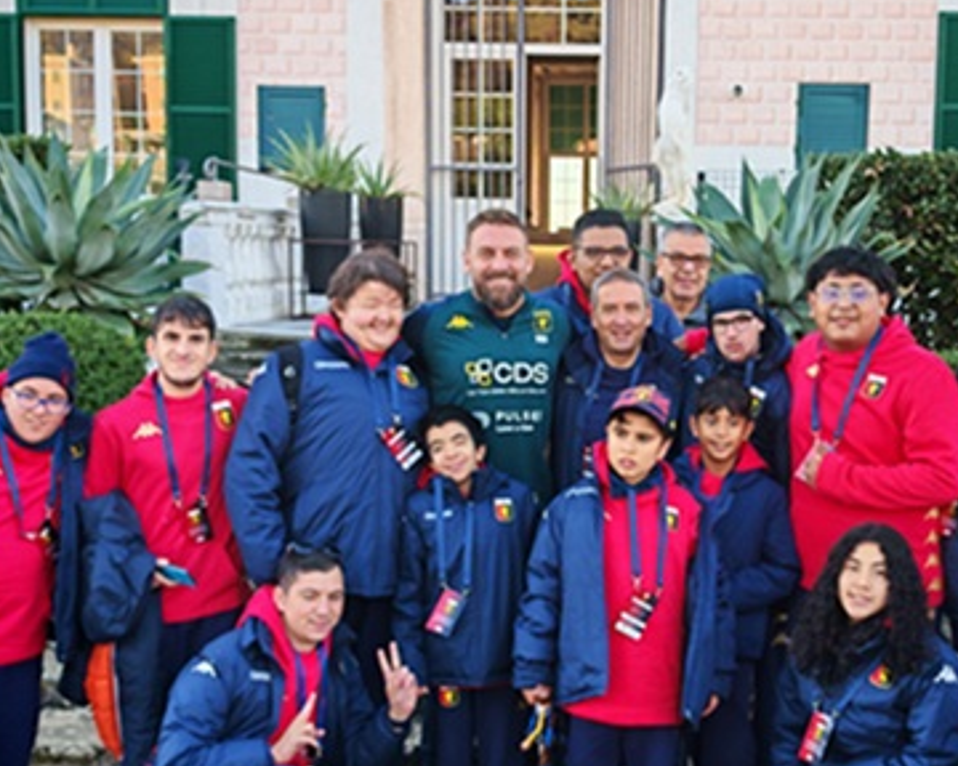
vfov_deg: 29.6
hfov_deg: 36.4
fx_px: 1446
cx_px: 620
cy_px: 455
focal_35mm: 51
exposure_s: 1/490
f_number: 2
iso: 100
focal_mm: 6.83
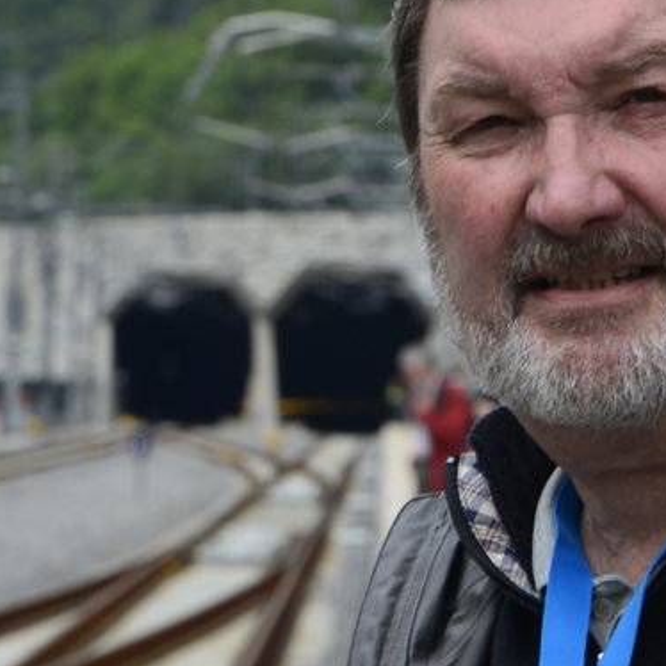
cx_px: 413
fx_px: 9324
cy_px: 173
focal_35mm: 428
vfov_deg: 4.1
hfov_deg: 4.1
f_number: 11
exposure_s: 1/125
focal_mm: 105
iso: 140
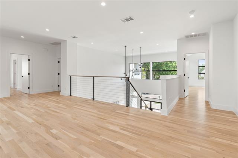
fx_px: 106
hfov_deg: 96.7
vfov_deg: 73.8
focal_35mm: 16
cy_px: 79
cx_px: 119
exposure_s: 1/3
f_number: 11
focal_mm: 16
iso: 200
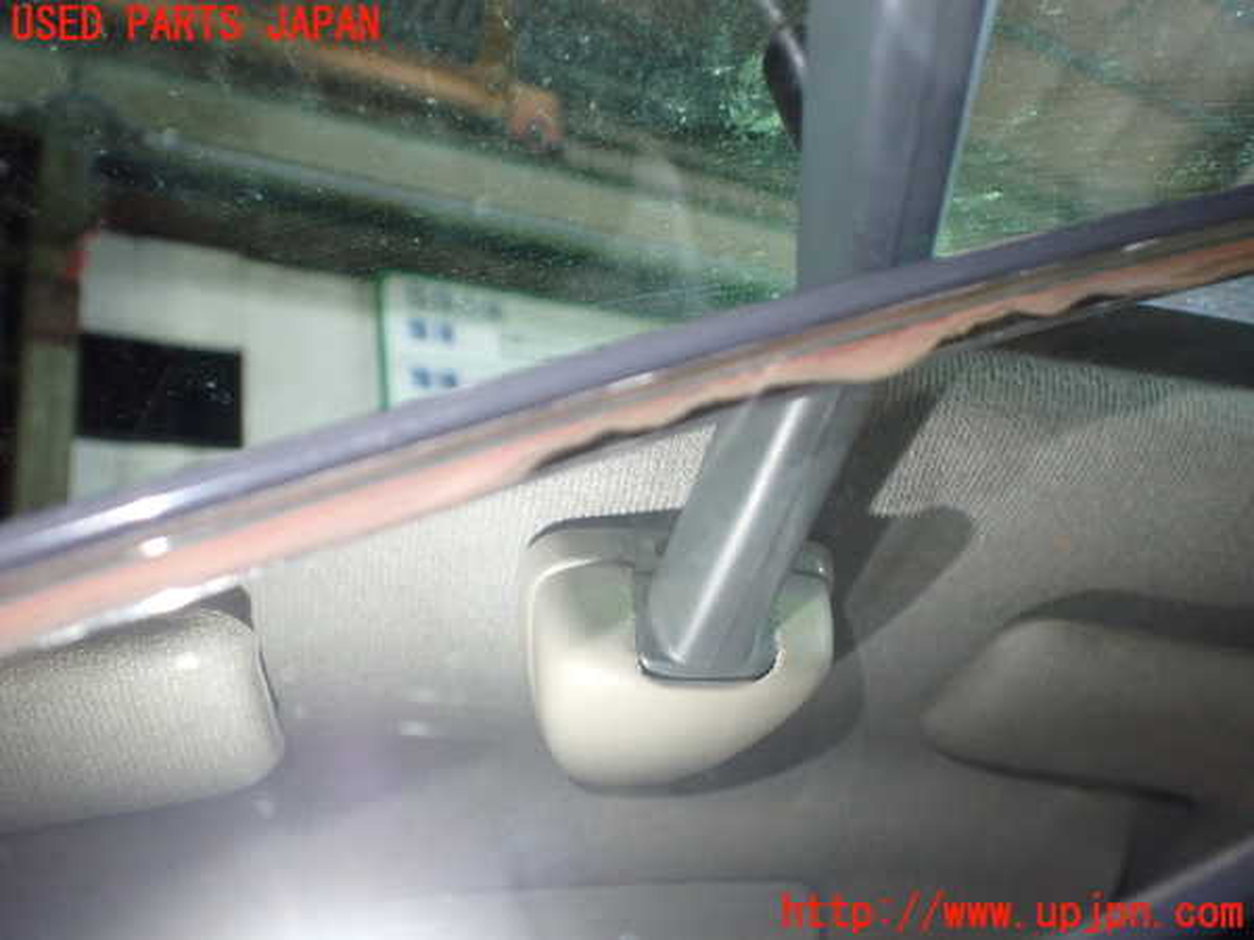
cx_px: 627
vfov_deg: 46.8
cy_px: 470
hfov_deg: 60.0
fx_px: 1087
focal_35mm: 30
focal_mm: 5.4
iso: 800
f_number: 2.3
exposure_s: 1/80
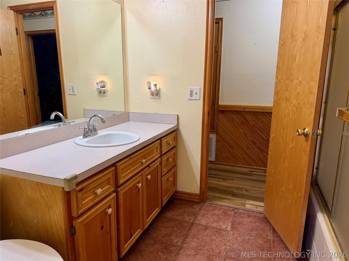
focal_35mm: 24
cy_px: 130
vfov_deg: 56.8
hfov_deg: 71.6
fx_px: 242
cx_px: 174
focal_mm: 6.76
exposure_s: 1/60
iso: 160
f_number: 1.78
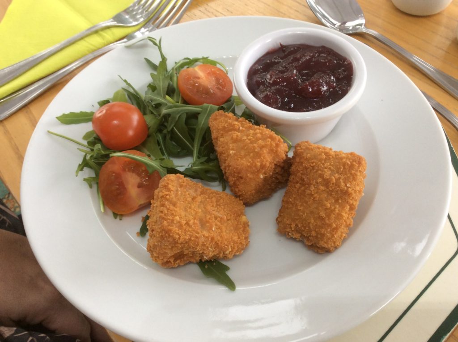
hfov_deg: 56.9
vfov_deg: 44.1
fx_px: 423
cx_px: 229
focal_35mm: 32
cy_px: 171
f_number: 2.4
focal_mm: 3.3
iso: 40
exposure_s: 1/25
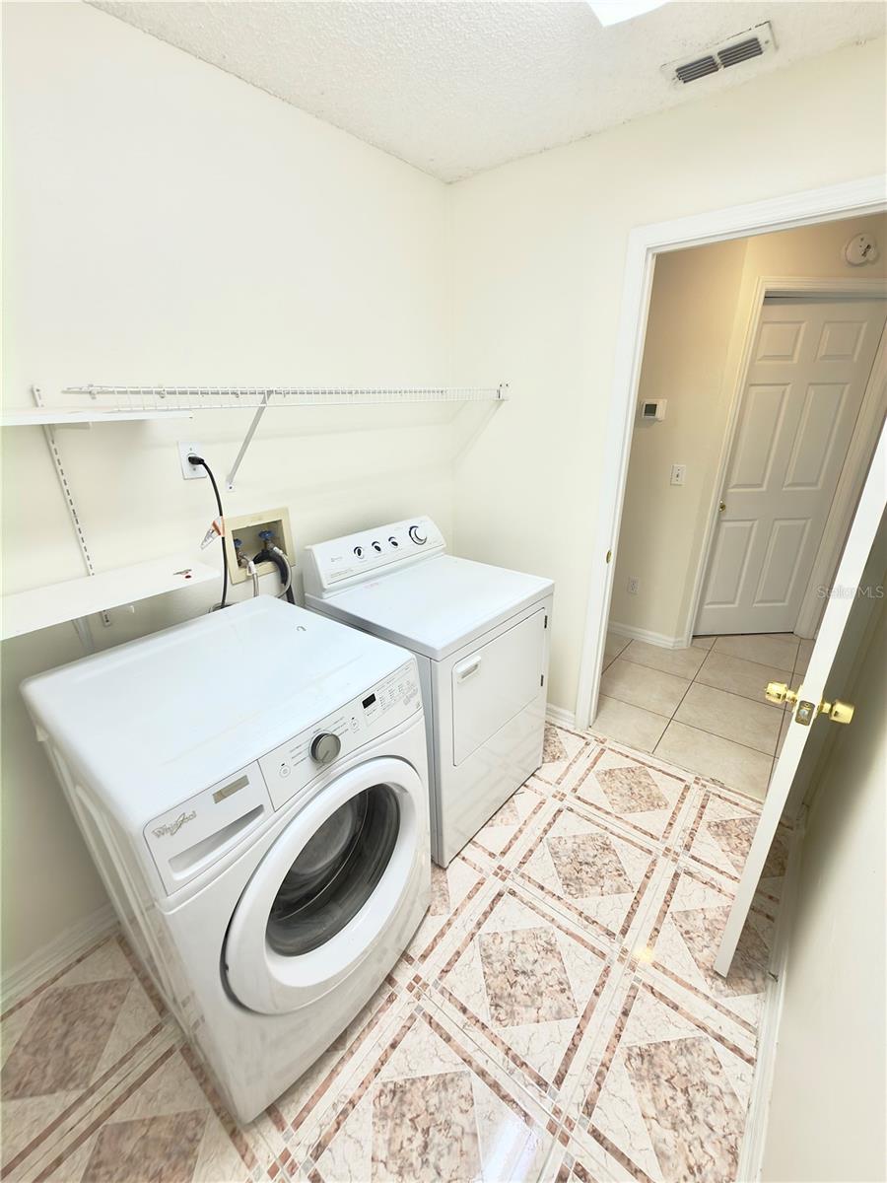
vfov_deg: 102.1
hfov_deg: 85.7
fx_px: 478
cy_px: 592
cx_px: 444
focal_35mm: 14
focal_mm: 2.22
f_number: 2.2
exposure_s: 1/40
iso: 32
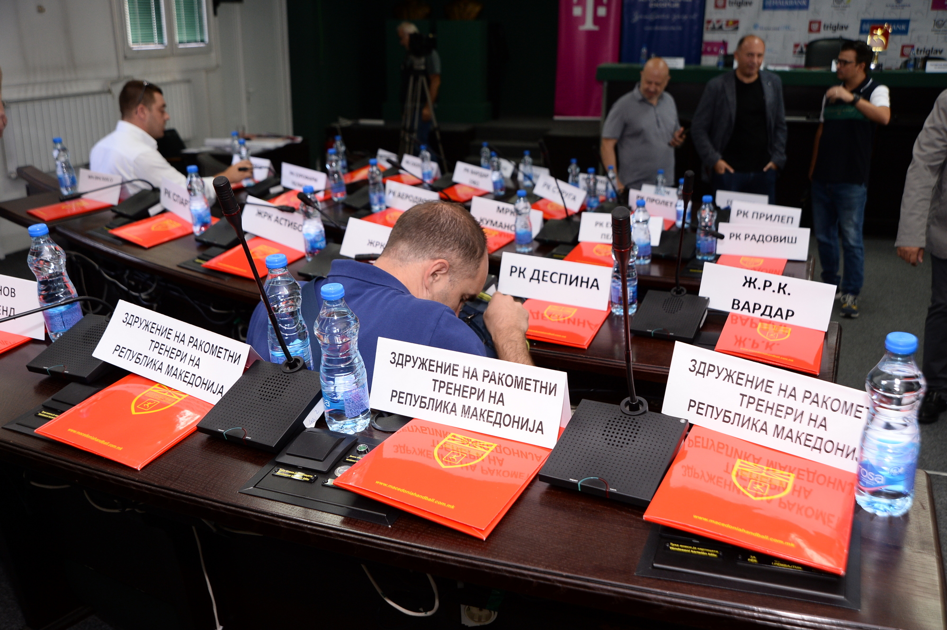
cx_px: 474
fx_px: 920
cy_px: 315
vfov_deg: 37.8
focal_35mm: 35
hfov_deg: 54.5
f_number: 4.5
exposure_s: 1/80
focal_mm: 35
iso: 1000
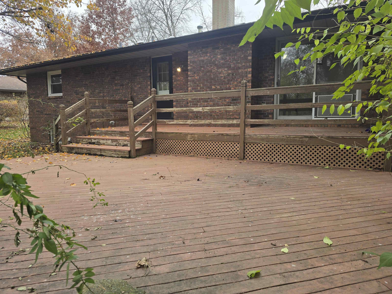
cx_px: 196
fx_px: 260
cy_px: 147
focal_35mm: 23
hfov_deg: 73.9
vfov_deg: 58.9
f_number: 1.7
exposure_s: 1/180
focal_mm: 6.3
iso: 32
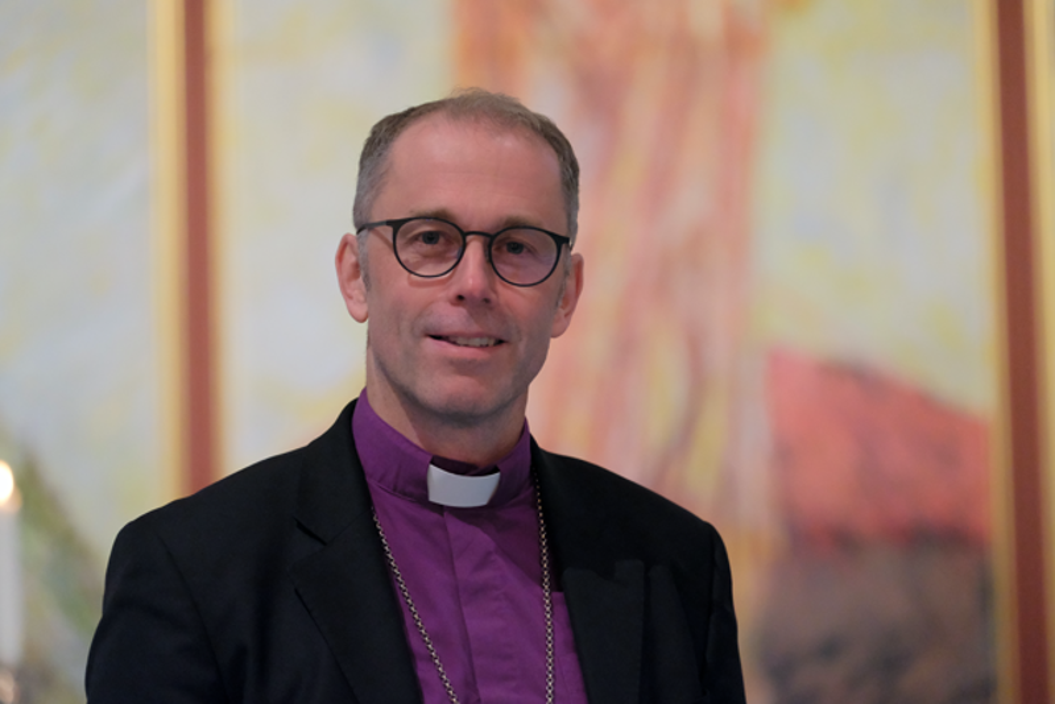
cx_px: 528
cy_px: 352
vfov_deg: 8.3
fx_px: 4866
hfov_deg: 12.4
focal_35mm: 166
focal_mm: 110.6
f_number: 2.8
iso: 6400
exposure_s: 1/240
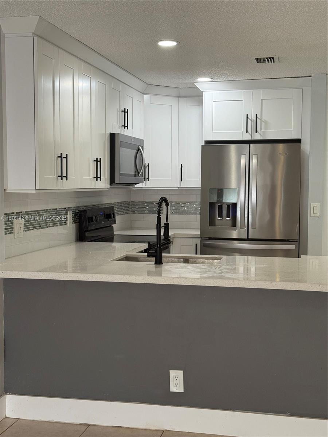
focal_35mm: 48
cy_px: 218
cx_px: 164
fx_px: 606
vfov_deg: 39.7
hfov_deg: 30.3
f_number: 1.78
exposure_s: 1/120
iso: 125
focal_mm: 6.76
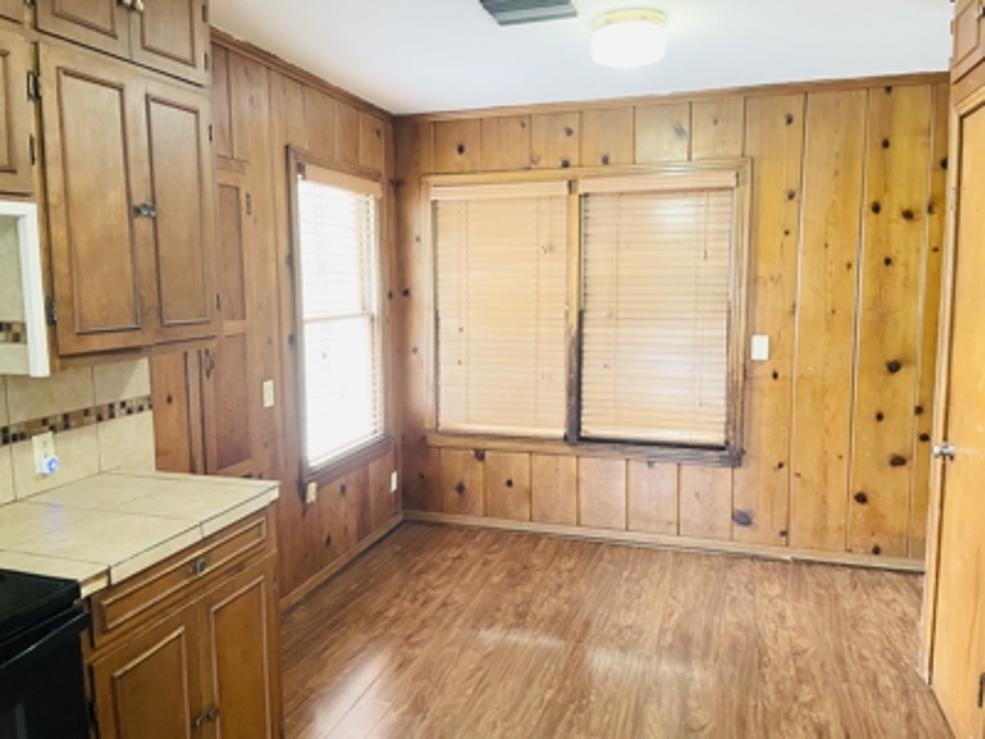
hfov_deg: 67.3
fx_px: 740
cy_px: 370
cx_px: 492
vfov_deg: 53.1
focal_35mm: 26
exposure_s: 1/60
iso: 320
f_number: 1.6
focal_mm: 4.2
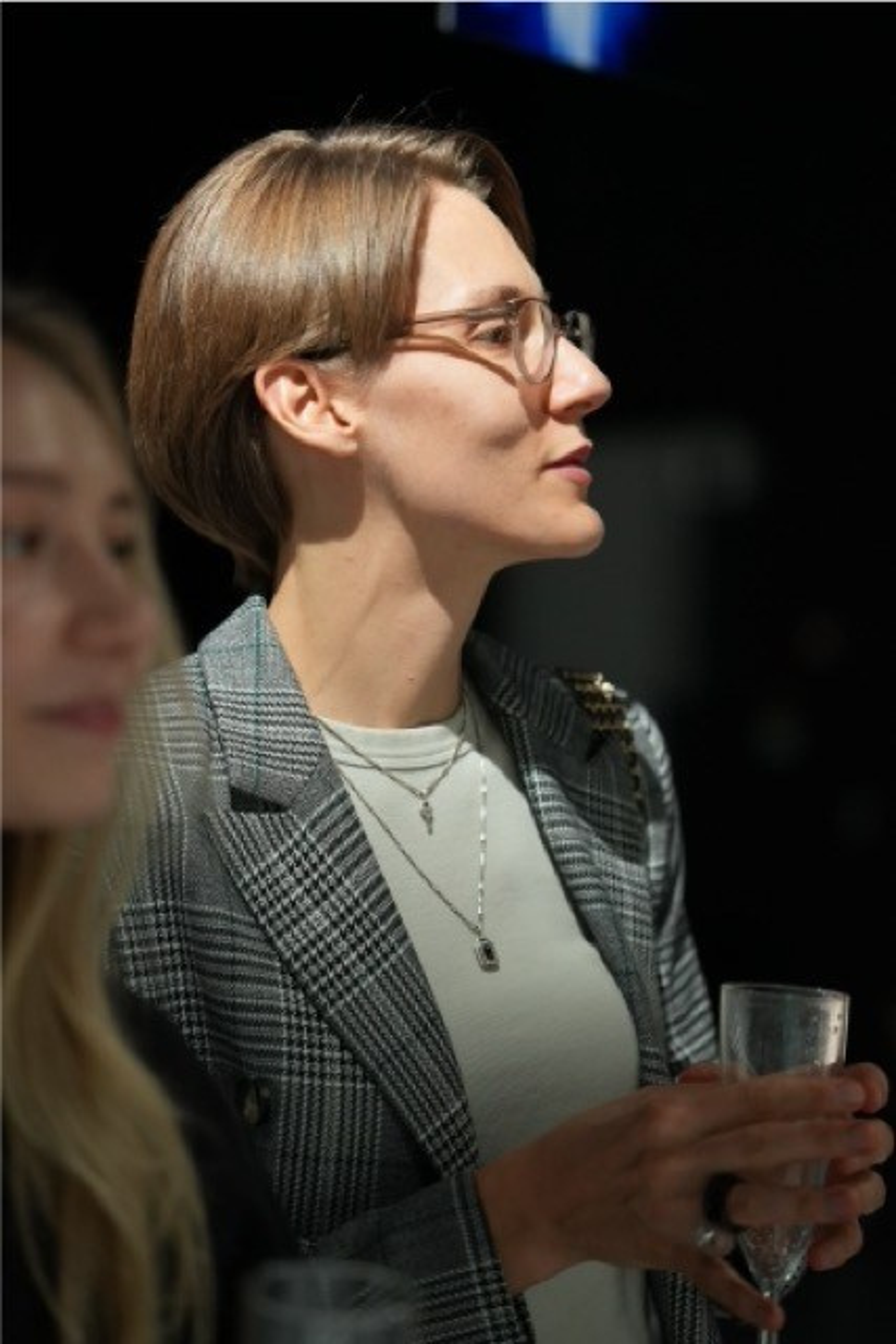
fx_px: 3918
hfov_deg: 13.0
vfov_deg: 19.5
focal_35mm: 105
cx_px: 448
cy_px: 672
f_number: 2.8
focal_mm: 105
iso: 3200
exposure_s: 1/160
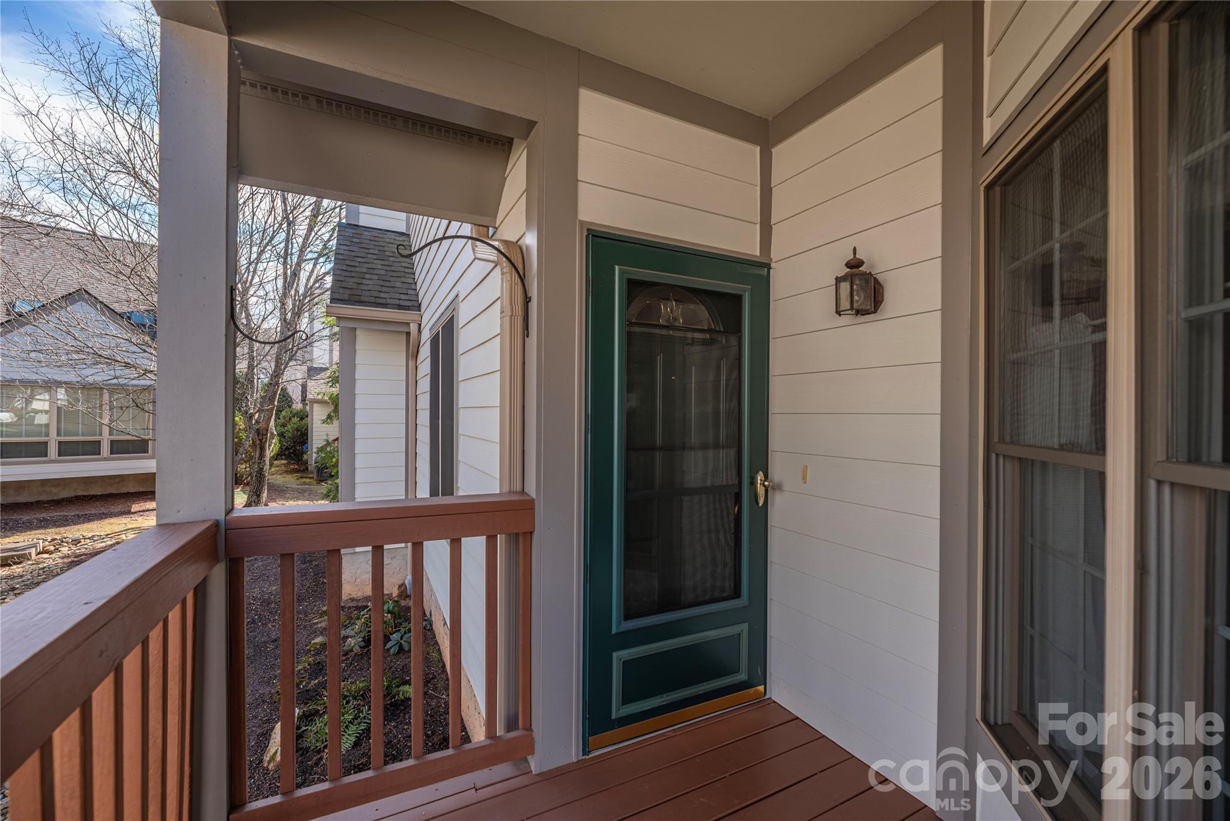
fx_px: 478
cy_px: 410
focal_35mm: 14
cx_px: 615
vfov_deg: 81.2
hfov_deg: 104.2
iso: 320
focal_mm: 14
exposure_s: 1/400
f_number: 7.1
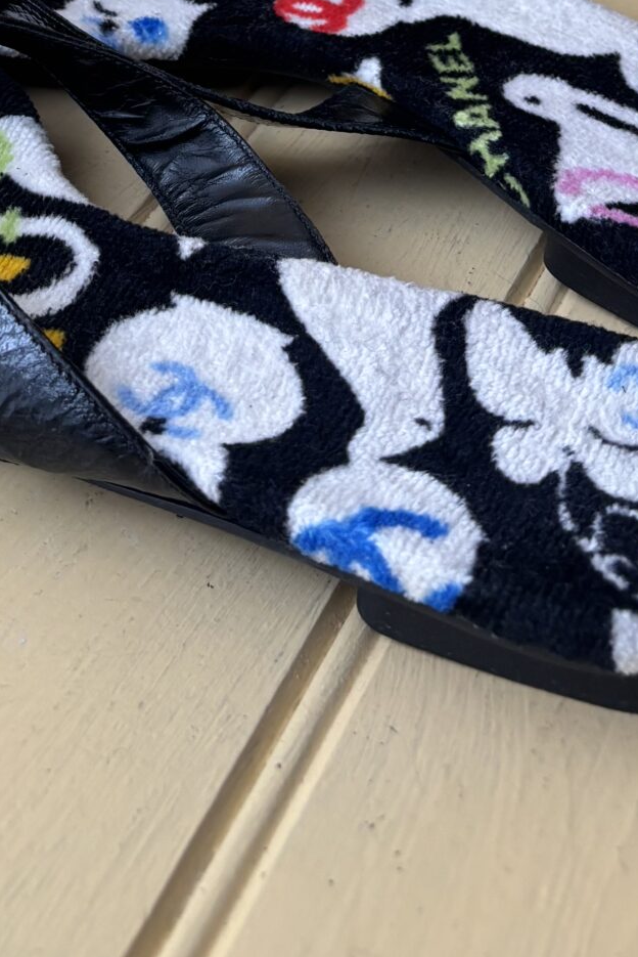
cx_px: 194
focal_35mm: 74
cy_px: -328
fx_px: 1966
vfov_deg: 23.7
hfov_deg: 18.4
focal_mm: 5.96
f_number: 1.6
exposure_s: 1/121
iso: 100
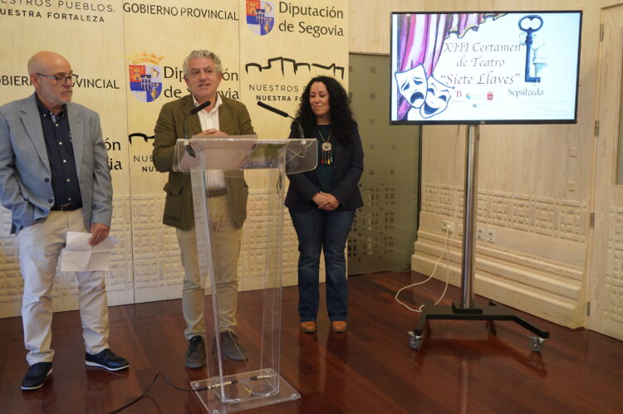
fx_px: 571
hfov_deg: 57.3
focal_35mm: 33
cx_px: 312
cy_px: 207
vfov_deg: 39.9
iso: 2000
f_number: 4
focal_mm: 33
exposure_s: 1/160
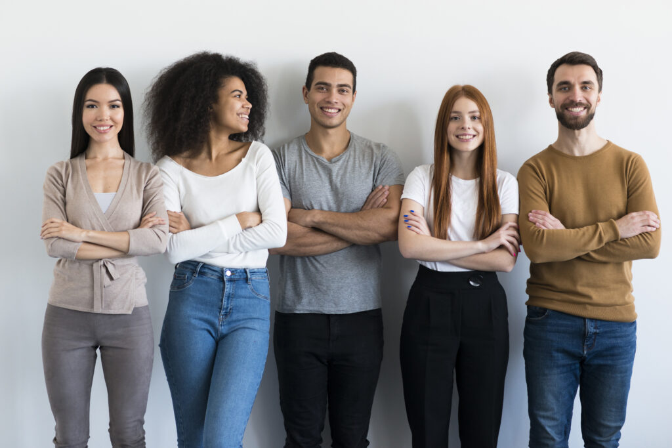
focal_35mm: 85
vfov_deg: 16.1
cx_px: 336
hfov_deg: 23.9
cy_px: 224
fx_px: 1587
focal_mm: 85
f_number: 3.2
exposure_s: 1/200
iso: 500
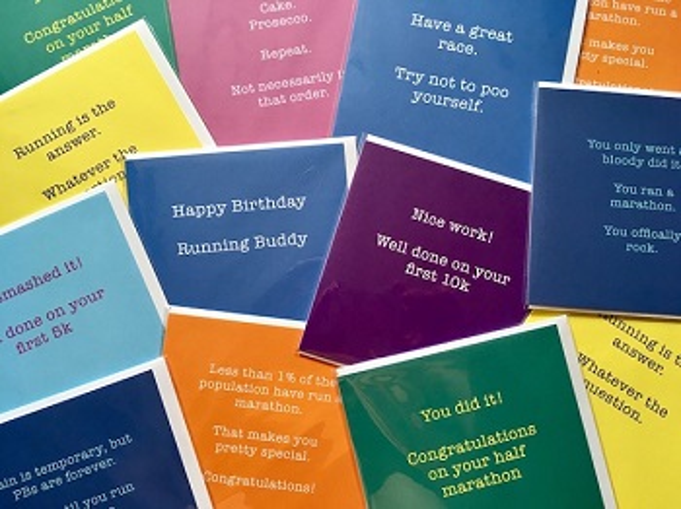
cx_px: 340
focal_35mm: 29
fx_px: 570
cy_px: 254
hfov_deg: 61.7
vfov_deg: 48.2
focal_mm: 4.15
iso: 25
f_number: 2.2
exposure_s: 1/33
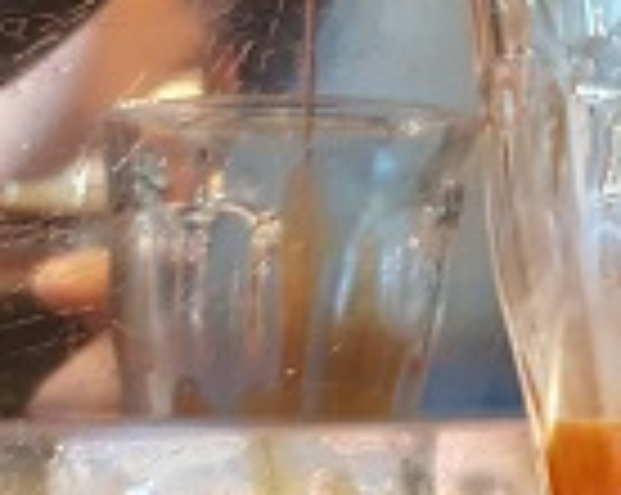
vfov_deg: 16.1
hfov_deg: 19.8
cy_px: -92
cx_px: 711
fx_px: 1688
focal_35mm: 92
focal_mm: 4.2
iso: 250
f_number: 1.7
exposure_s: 1/14
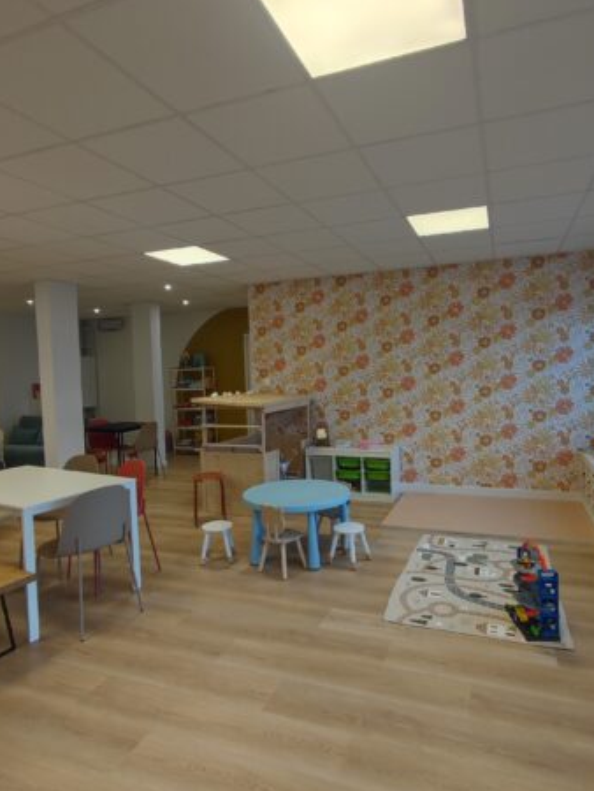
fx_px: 457
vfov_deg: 81.7
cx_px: 335
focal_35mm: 20
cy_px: 397
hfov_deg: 65.8
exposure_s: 1/50
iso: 66
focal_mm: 1.65
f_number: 2.2
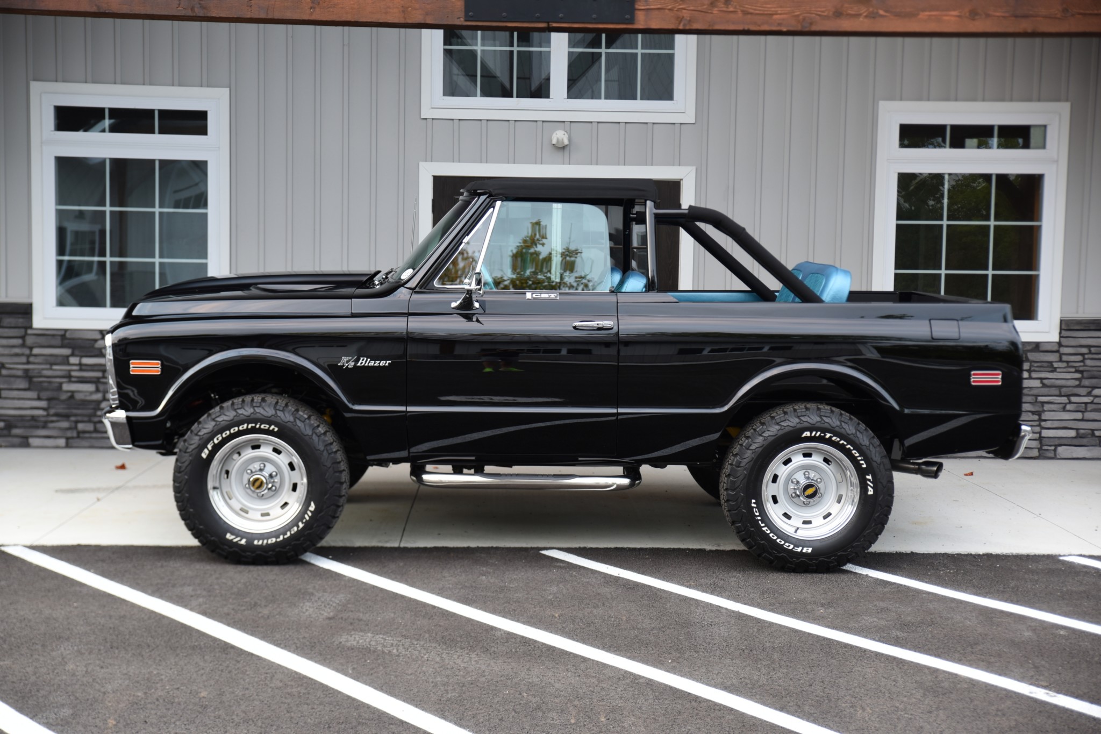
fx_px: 1590
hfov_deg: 38.2
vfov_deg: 26.0
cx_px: 550
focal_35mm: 52
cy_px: 367
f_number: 2.8
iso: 200
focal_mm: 52
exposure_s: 1/10
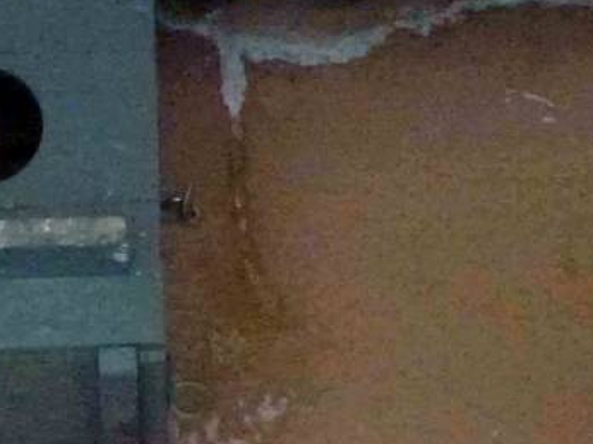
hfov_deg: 2.4
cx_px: -98
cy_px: 765
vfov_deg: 1.8
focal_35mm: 842
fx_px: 14414
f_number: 5.4
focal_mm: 32.6
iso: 800
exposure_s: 1/25
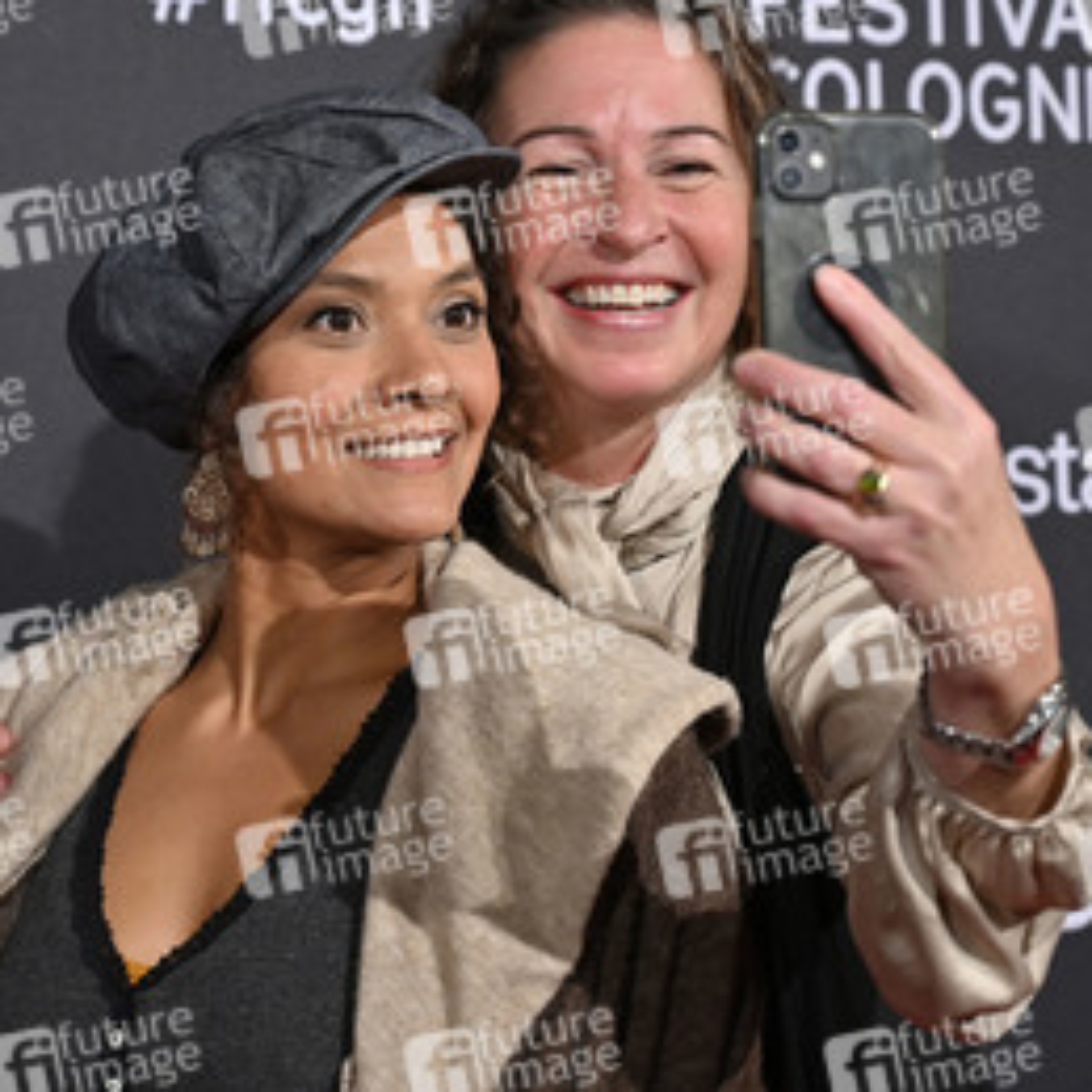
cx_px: 401
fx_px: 3676
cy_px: 533
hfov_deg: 16.9
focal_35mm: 103
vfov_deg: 16.9
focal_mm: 70
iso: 1000
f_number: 4
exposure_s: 1/200
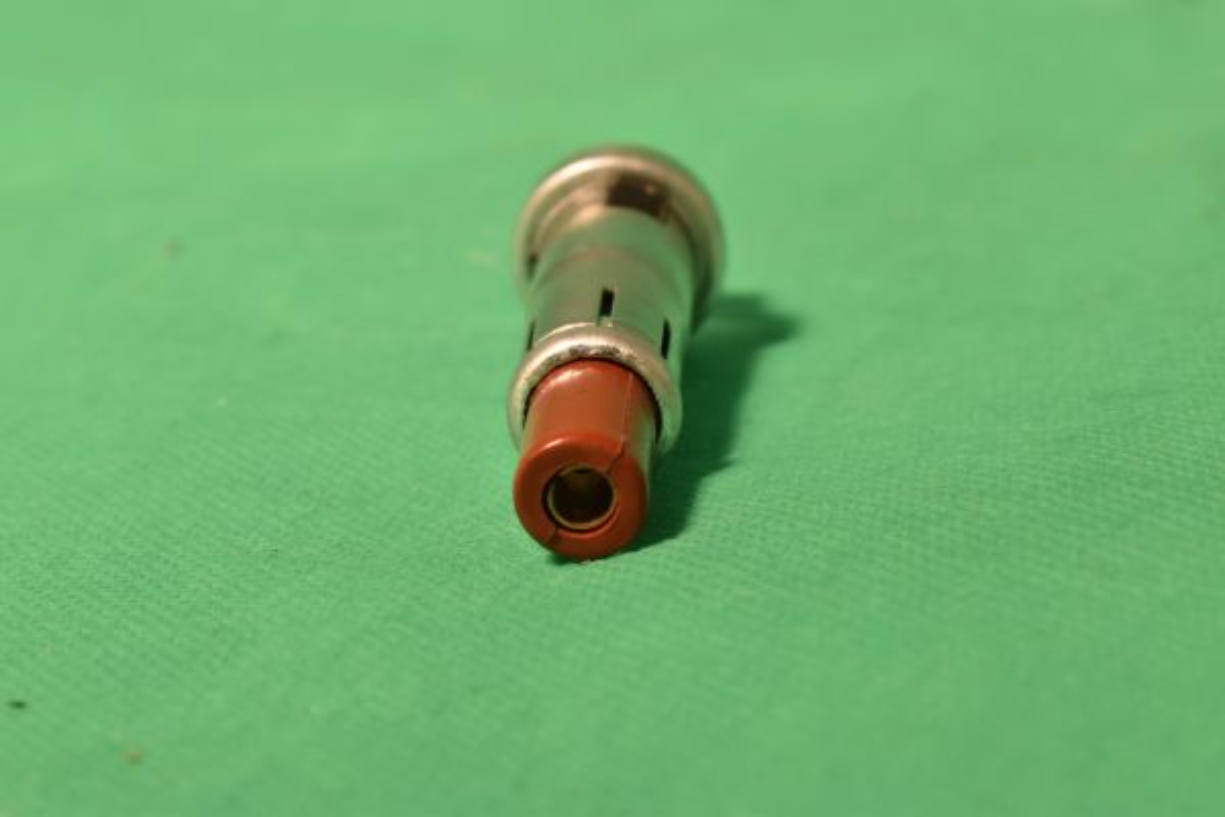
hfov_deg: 24.6
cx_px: 612
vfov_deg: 16.6
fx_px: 2807
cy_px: 408
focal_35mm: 82
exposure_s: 1/100
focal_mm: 55
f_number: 11
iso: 900
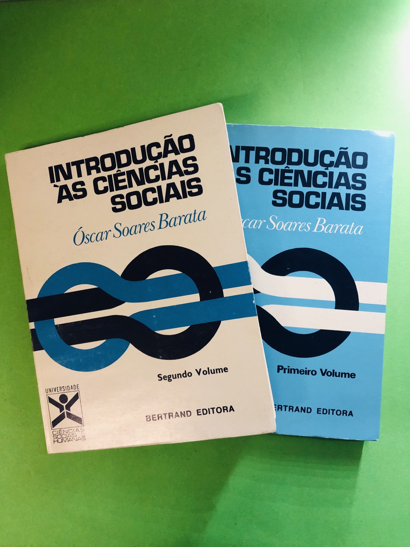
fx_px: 442
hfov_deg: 49.7
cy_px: 274
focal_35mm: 28
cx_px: 205
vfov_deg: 63.4
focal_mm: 4
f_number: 1.8
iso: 50
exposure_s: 1/17
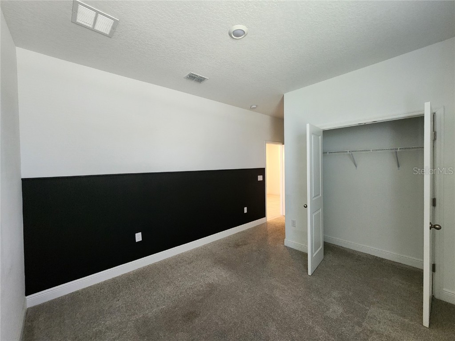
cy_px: 170
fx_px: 171
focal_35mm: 13
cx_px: 228
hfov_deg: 106.2
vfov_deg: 89.9
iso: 400
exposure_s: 1/60
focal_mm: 2.2
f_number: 2.2
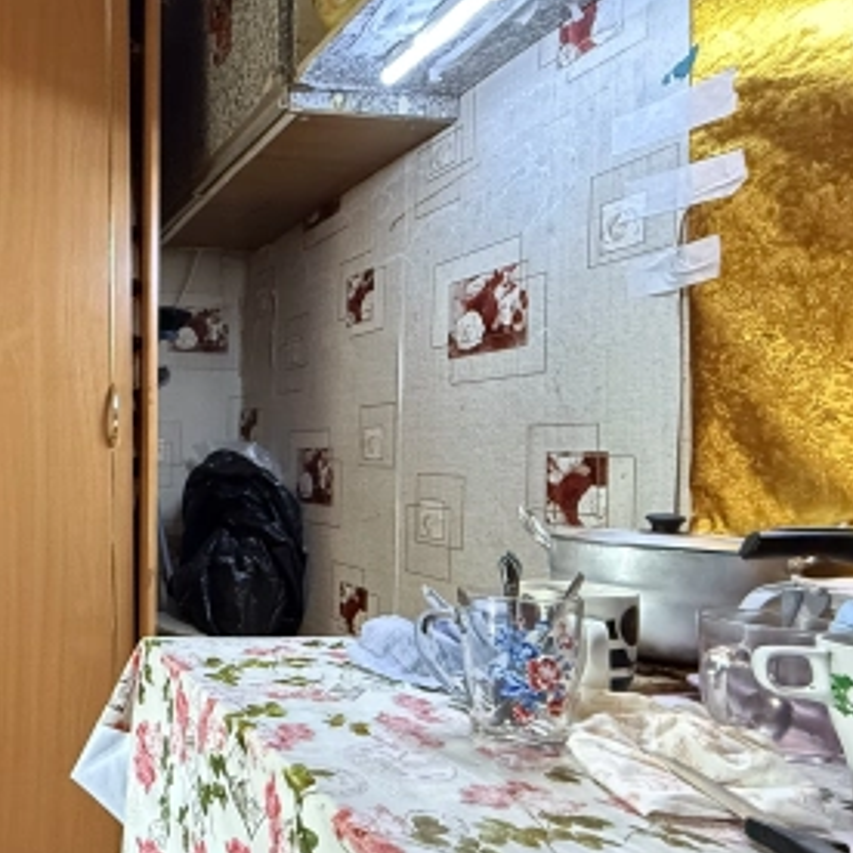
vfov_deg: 57.2
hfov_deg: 48.4
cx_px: 22
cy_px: 457
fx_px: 781
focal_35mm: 28
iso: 1000
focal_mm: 2.22
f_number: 2.2
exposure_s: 1/50
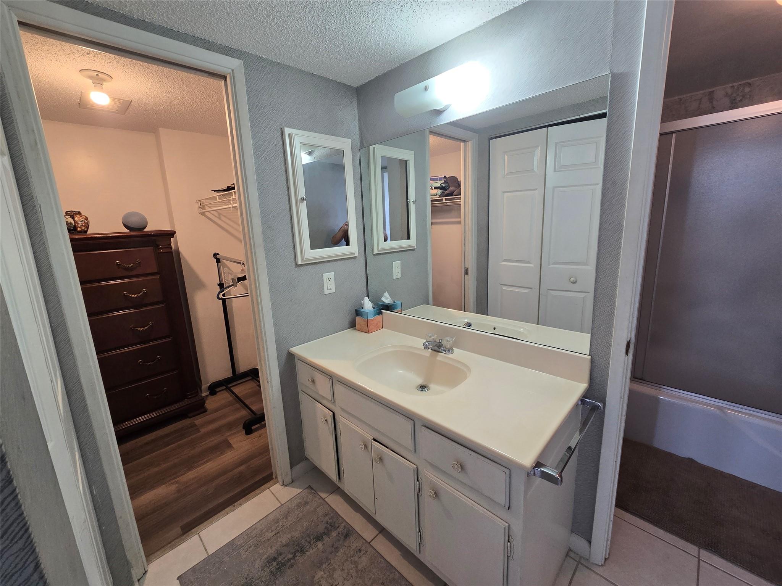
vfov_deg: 89.9
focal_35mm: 13
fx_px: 294
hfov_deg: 106.2
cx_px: 391
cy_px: 293
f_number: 2.2
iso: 160
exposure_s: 1/60
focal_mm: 2.2
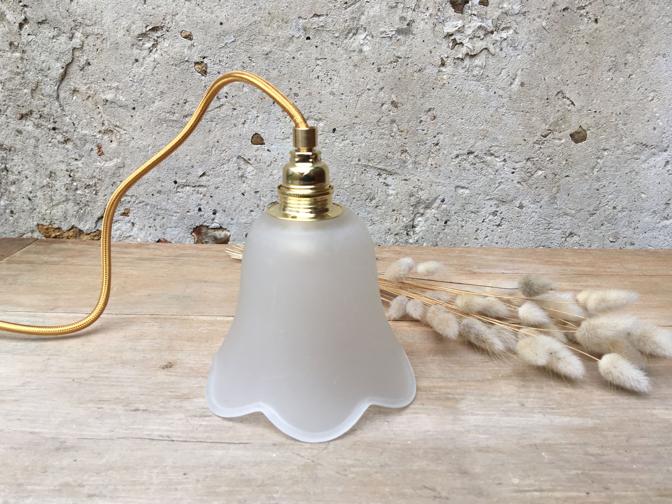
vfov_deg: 48.2
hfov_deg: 61.7
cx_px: 336
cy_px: 252
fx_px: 563
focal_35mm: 29
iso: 32
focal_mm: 4.15
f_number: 2.2
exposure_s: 1/50
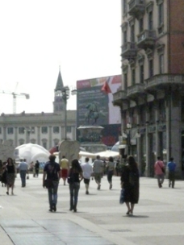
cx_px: 59
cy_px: 127
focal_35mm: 106
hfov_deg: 13.9
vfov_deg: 18.5
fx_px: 751
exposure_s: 1/1600
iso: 800
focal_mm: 7.5
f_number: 8
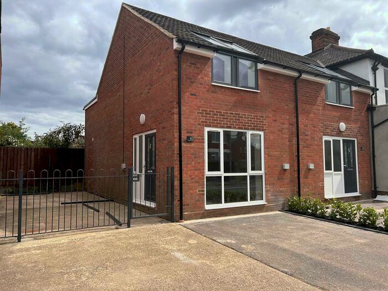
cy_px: 146
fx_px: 291
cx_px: 194
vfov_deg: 53.1
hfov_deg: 67.3
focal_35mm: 26
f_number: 1.5
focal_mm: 5.7
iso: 50
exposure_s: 1/3571
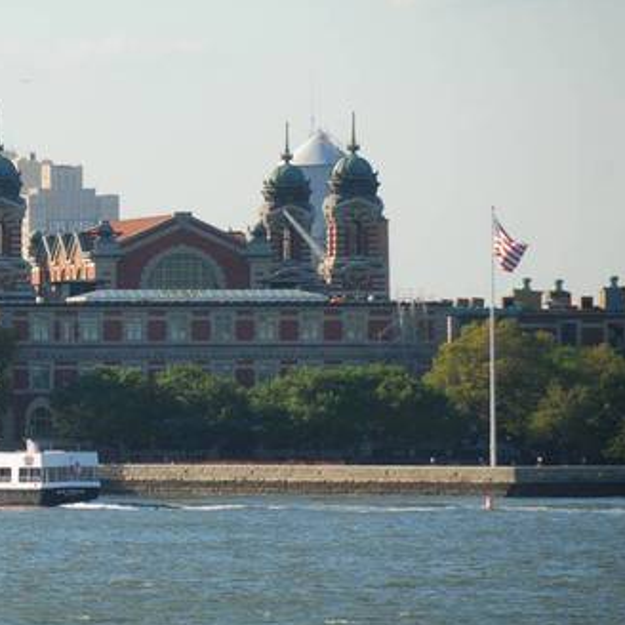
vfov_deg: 3.2
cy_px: 316
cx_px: 15
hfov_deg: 3.2
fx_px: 11133
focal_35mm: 545
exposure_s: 1/250
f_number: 5.6
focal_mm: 200
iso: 100
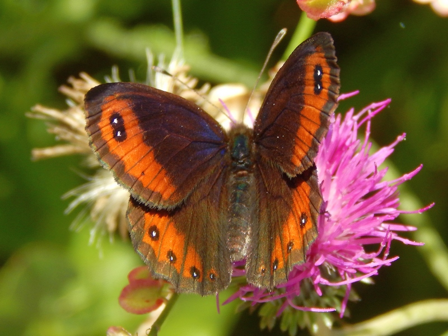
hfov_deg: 12.2
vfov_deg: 9.2
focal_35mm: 162
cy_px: 168
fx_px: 2097
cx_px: 224
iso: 200
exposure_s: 1/250
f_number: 5.1
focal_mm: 28.7
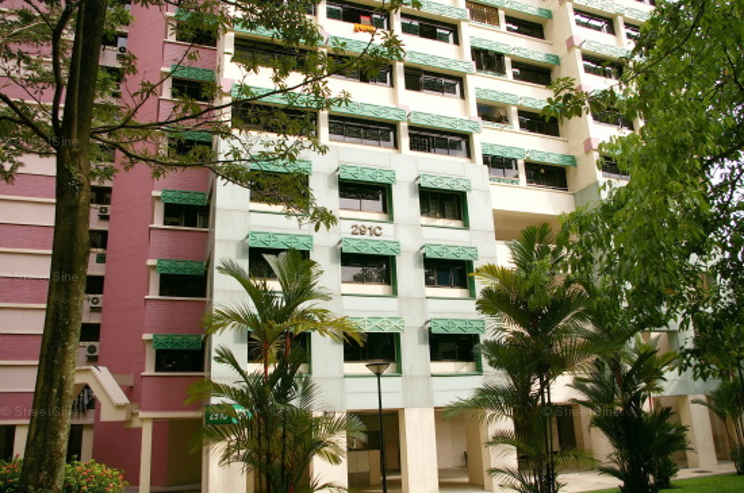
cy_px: 246
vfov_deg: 47.8
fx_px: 557
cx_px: 372
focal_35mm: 27
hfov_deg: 67.5
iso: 200
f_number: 6.7
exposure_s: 1/350
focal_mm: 18
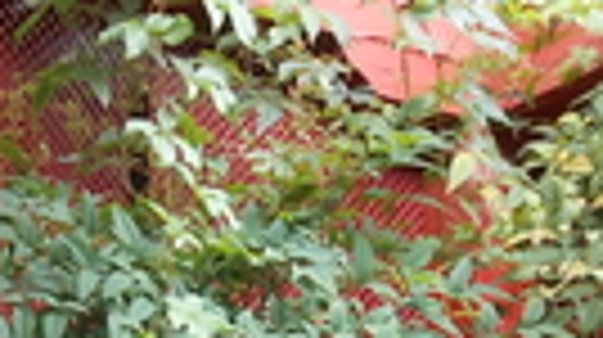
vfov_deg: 8.7
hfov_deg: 16.5
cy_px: 780
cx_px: -22
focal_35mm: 127
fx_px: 2028
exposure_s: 1/30
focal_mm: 4.6
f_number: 3.5
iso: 160
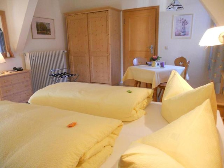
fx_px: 175
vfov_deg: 51.4
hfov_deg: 65.3
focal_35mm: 27
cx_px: 112
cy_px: 84
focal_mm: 4.9
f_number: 3.2
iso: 400
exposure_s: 1/30
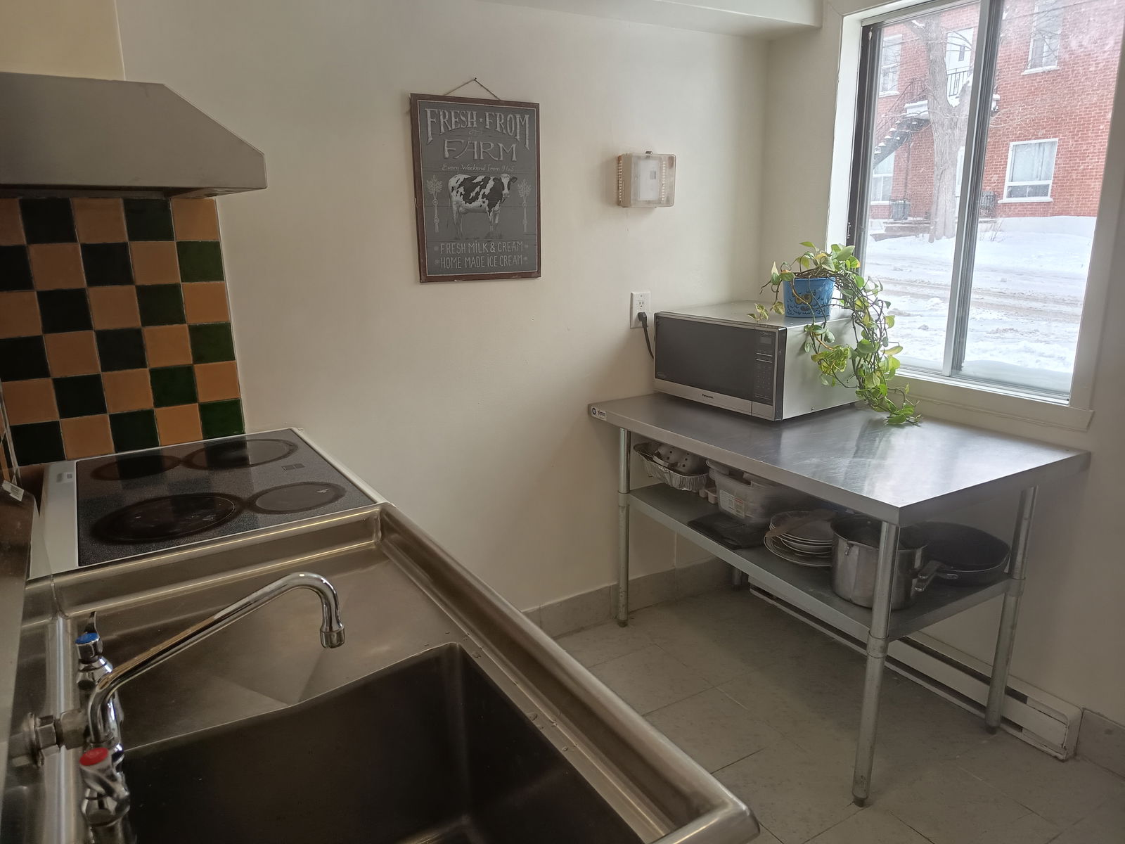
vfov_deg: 56.8
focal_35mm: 24
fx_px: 780
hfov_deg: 71.6
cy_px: 422
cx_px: 562
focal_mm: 5.27
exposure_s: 1/60
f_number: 1.7
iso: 381
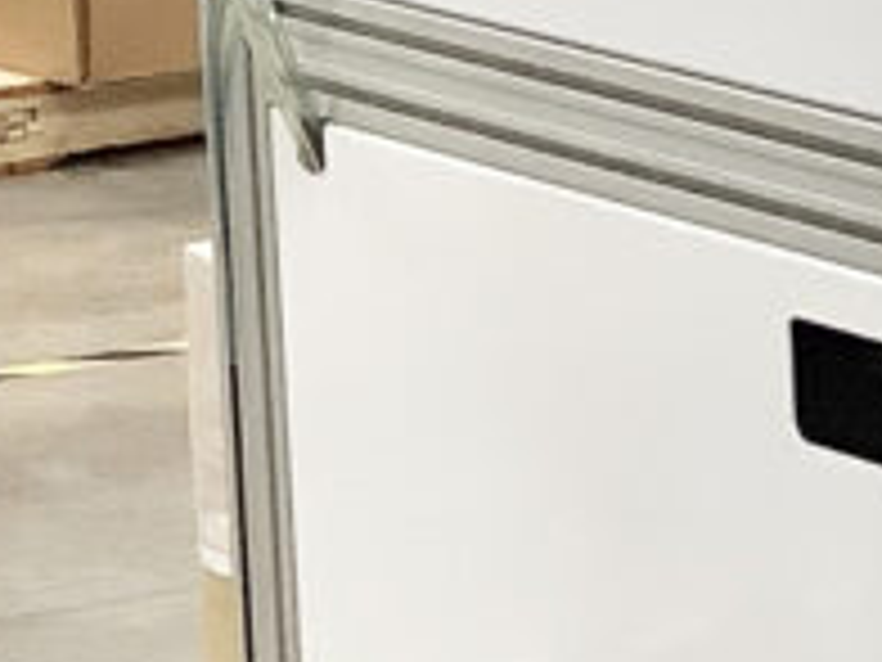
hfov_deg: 8.7
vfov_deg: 7.3
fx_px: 5147
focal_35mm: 202
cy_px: 77
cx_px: 2241
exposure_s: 1/60
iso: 200
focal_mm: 3.3
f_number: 2.4
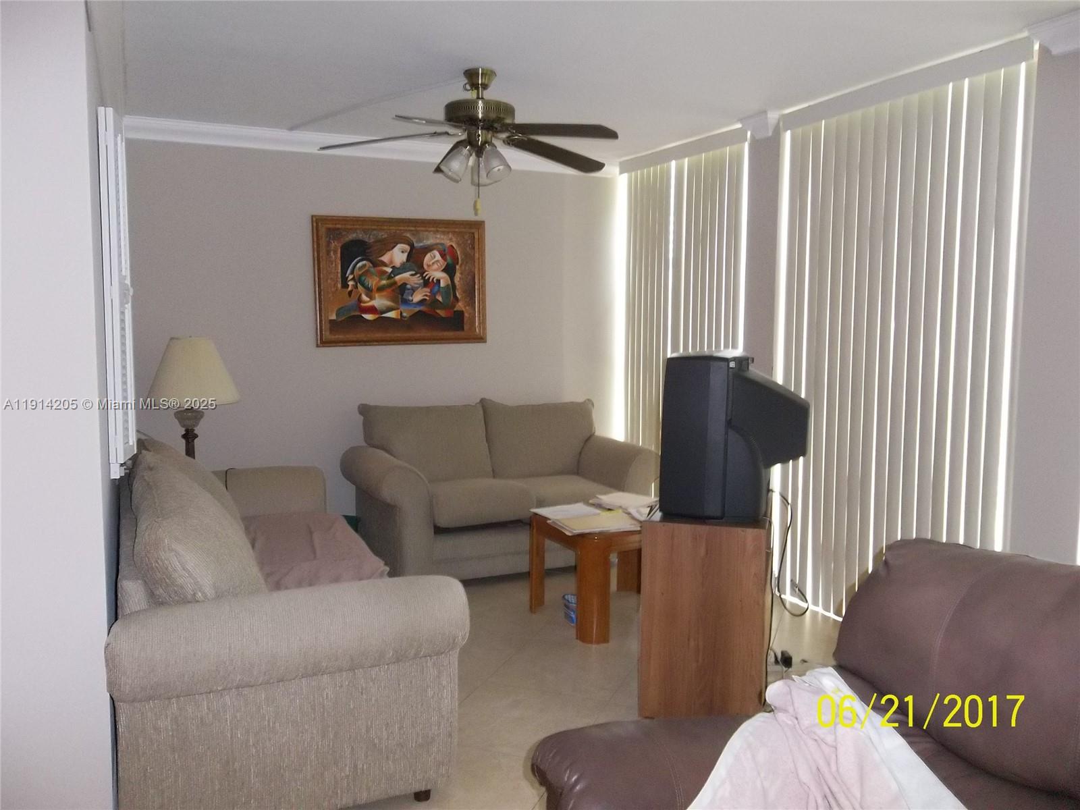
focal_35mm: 27
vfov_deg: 51.4
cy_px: 405
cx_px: 540
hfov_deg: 65.3
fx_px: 842
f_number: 3.5
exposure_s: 1/30
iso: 320
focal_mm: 4.9
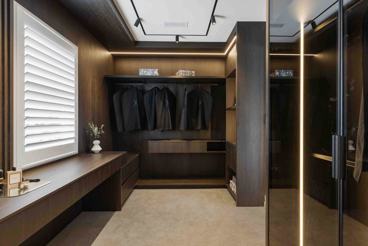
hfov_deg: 93.2
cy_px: 123
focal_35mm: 17
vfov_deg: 70.6
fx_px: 174
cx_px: 184
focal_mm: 17
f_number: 7.1
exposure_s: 1/25
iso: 400
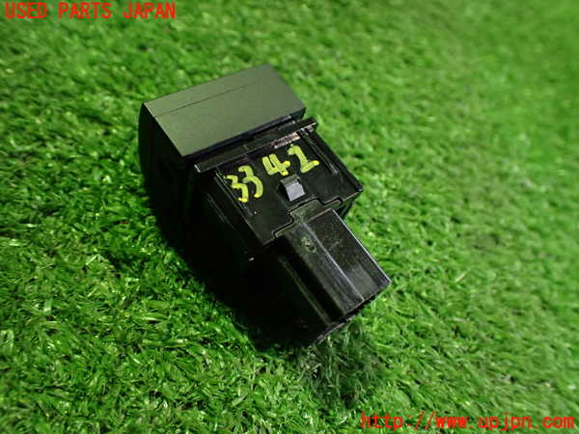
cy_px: 217
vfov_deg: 46.8
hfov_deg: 60.0
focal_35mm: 30
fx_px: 502
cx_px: 290
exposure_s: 1/40
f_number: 2.3
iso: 800
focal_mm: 5.4
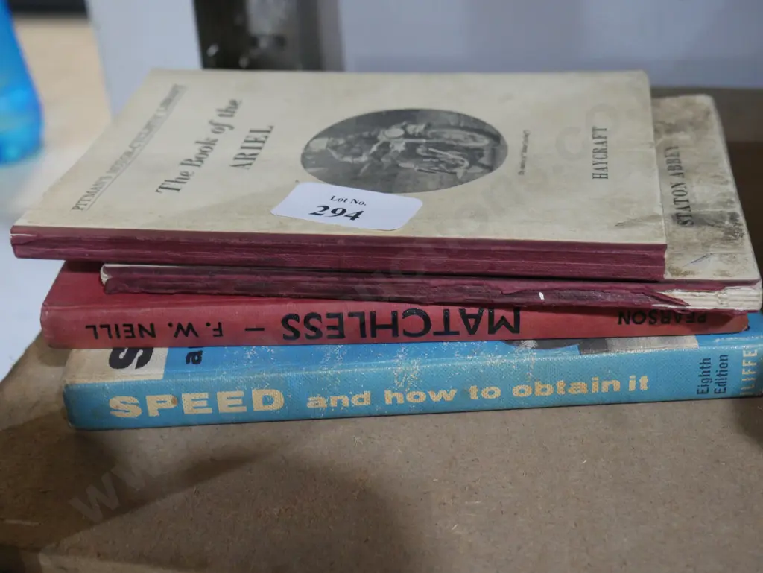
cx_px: 382
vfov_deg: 28.1
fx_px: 1147
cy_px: 286
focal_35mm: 52
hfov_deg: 36.8
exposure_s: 1/60
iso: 2000
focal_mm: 26
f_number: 5.3
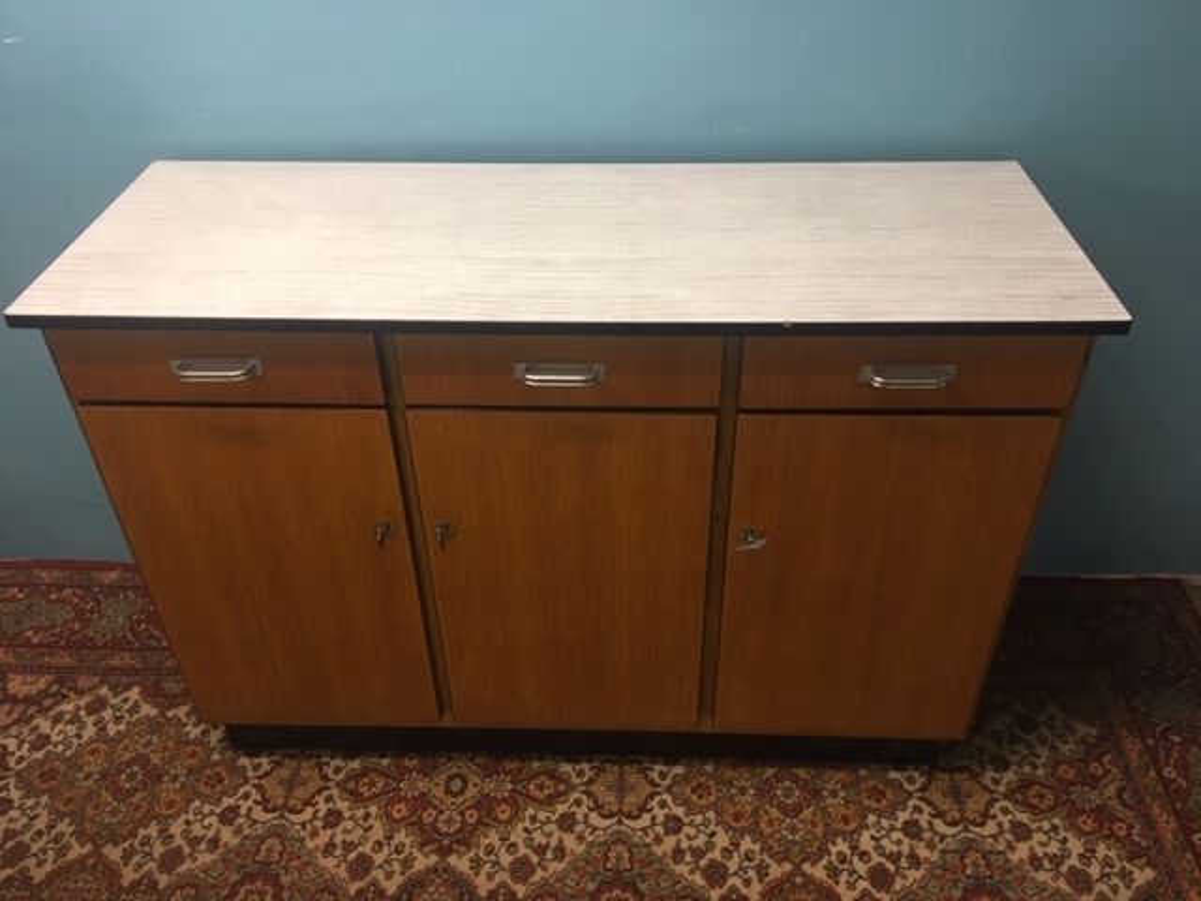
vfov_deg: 48.2
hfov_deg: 61.7
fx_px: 1006
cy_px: 450
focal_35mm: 29
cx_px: 600
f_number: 2.2
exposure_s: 1/33
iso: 100
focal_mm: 4.15
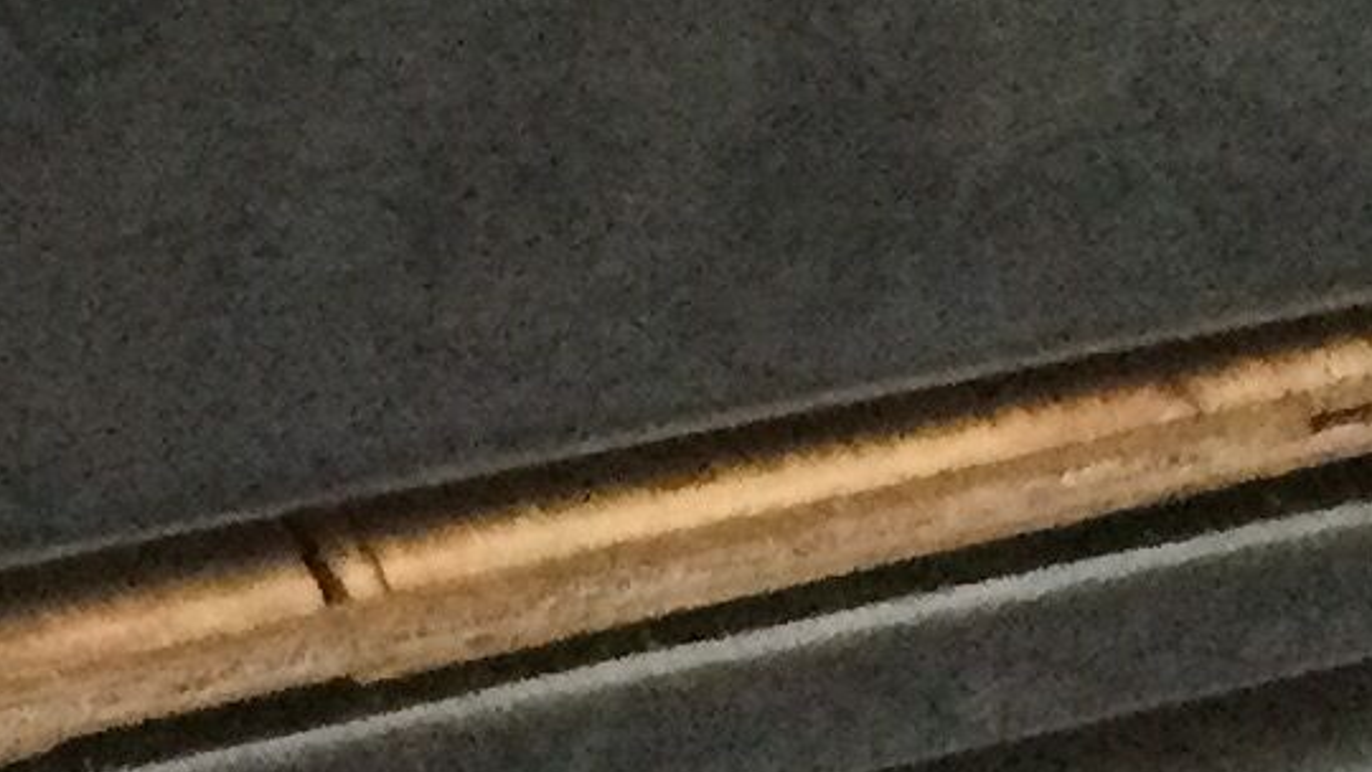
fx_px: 7423
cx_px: 589
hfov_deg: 10.6
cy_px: -1707
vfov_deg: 5.5
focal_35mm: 204
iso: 250
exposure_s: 1/25
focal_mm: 3.3
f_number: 2.4
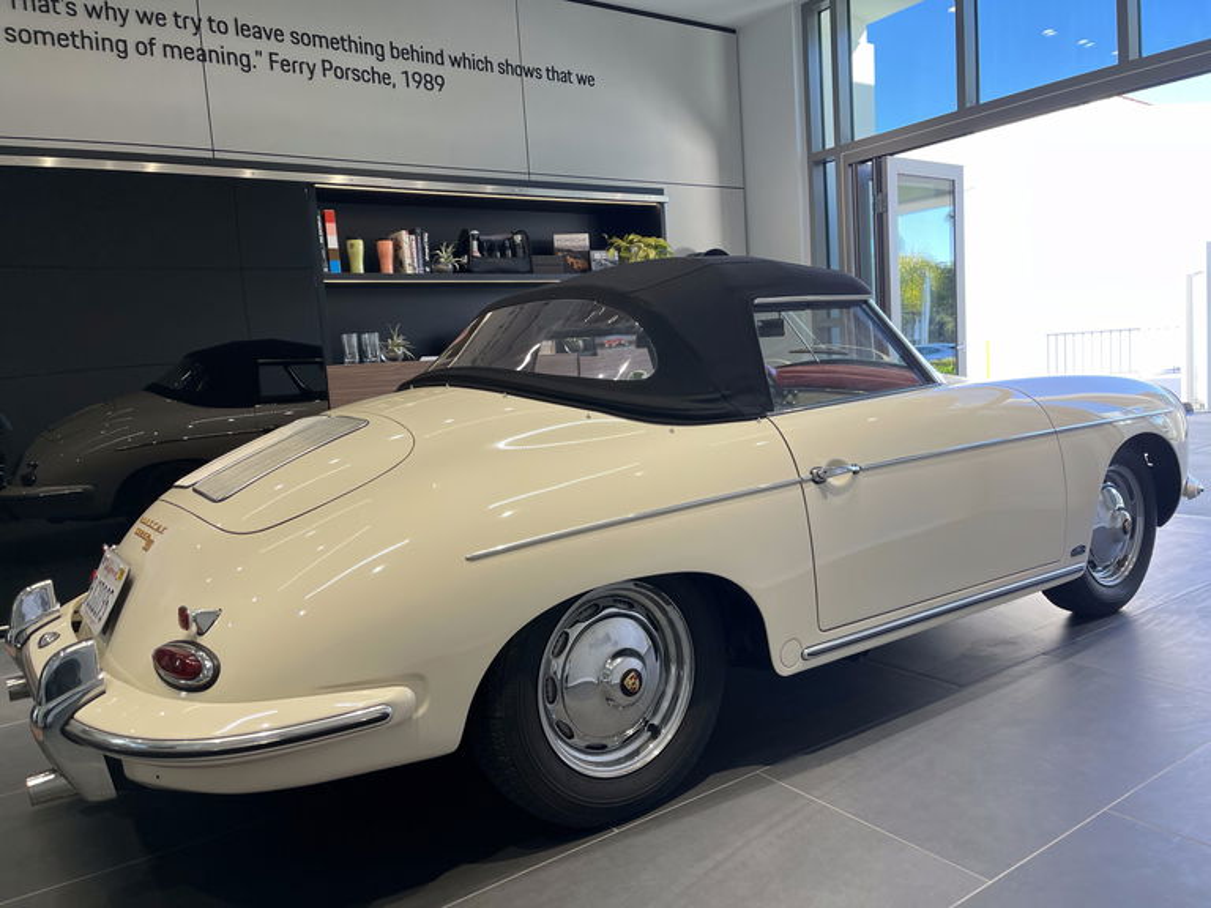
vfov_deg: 53.1
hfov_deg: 67.3
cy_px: 454
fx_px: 910
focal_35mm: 26
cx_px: 606
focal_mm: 5.1
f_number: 1.6
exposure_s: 1/129
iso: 32
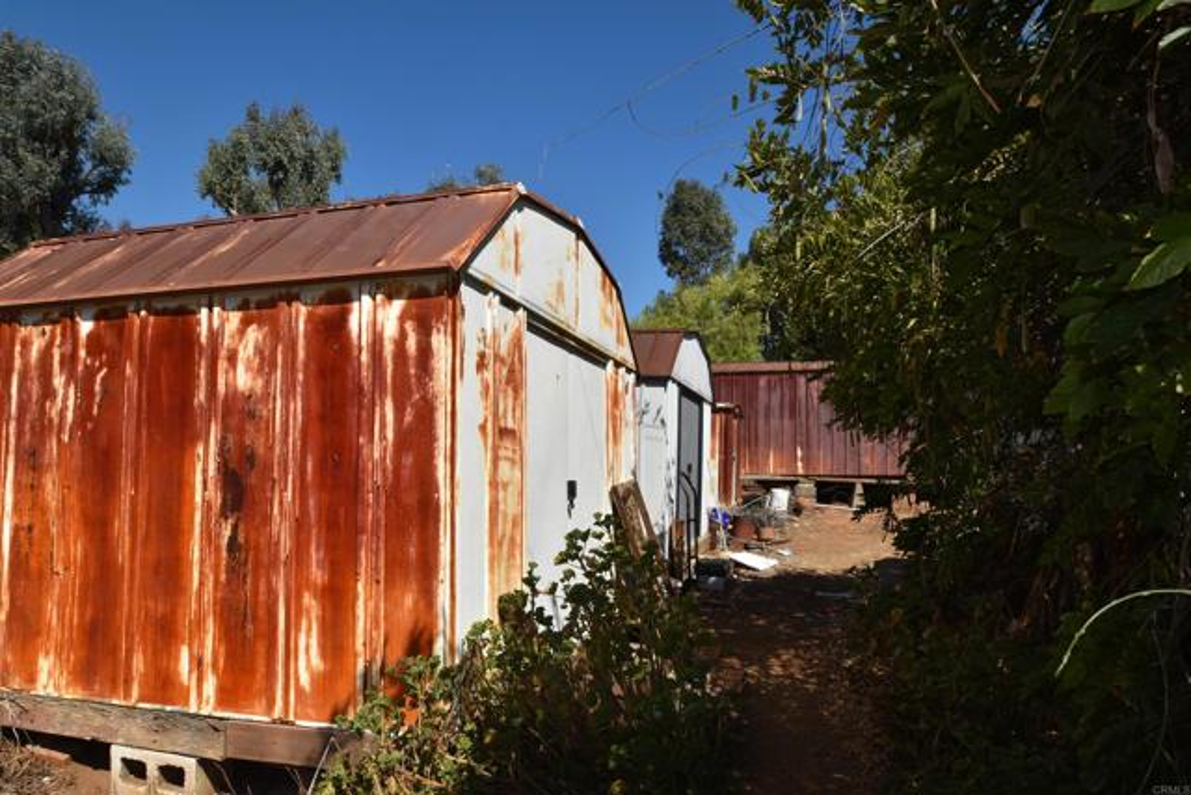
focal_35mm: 22
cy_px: 398
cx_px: 596
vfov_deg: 56.2
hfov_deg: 77.3
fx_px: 744
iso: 100
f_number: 11
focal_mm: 15
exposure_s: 1/200
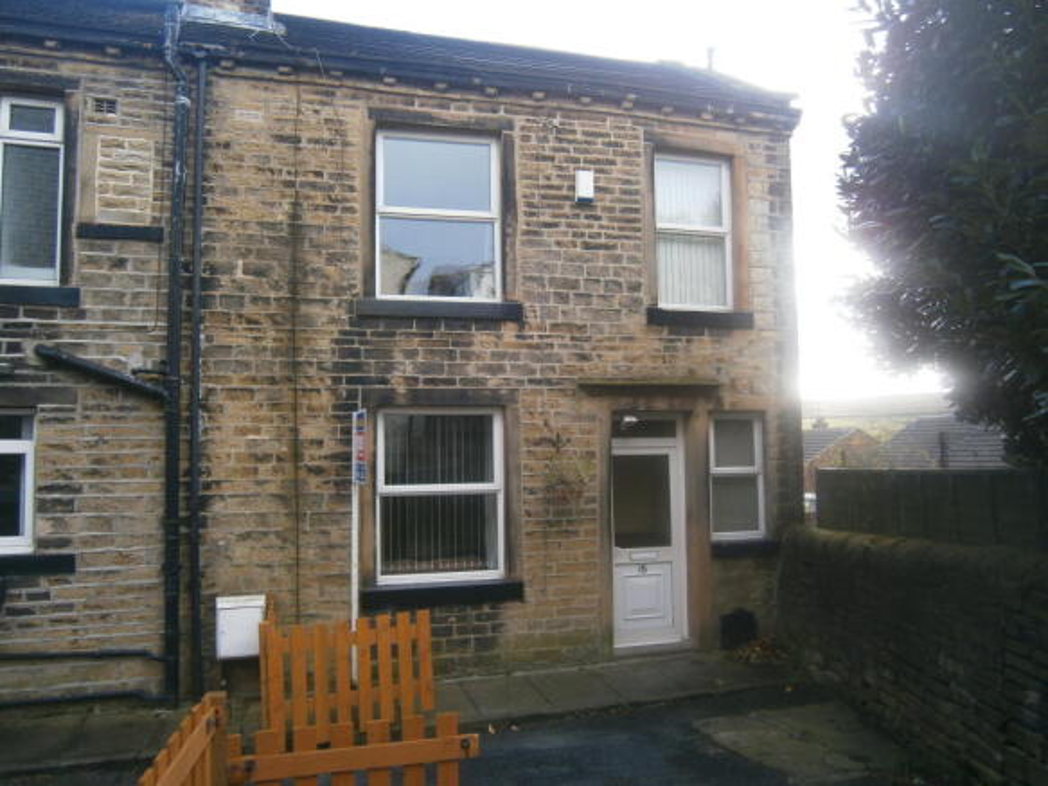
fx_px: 787
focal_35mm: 26
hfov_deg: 67.3
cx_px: 524
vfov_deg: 53.0
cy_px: 393
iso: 80
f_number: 2.8
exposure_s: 1/200
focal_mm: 4.7
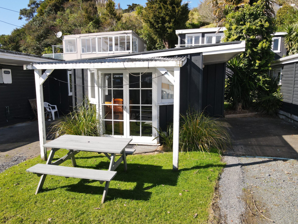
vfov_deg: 54.9
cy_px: 115
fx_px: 215
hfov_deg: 69.4
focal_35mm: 25
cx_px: 144
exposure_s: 1/350
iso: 100
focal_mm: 4.5
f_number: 2.8
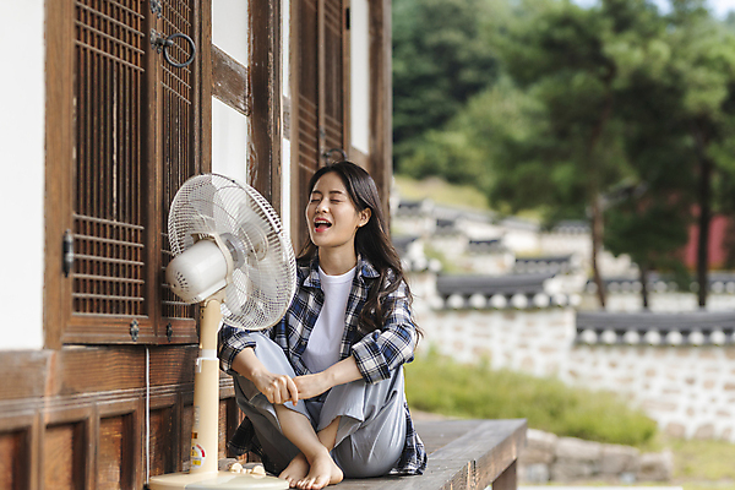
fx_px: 1735
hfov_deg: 23.9
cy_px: 245
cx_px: 368
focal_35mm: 85
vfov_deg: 16.1
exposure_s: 1/1250
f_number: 2.2
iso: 200
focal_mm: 85
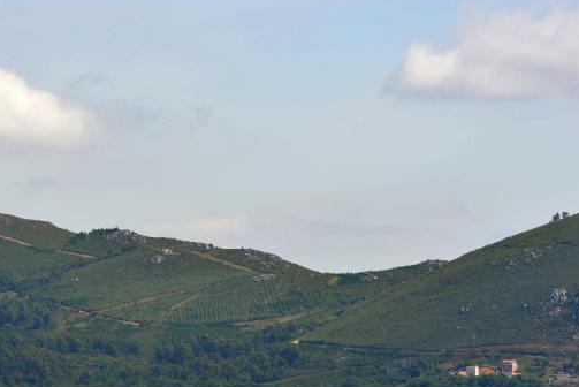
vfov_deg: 4.3
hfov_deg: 6.5
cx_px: 218
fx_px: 5117
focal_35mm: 318
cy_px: 278
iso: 160
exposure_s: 1/400
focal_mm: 200
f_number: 10
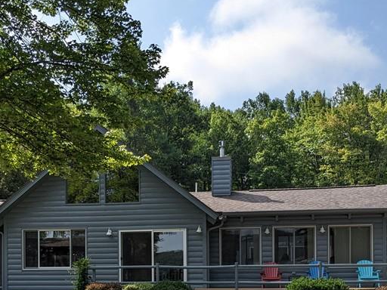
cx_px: 169
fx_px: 604
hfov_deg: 35.5
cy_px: 261
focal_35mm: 54
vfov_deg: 26.1
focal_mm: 4.38
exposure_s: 1/2611
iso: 43
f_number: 1.73
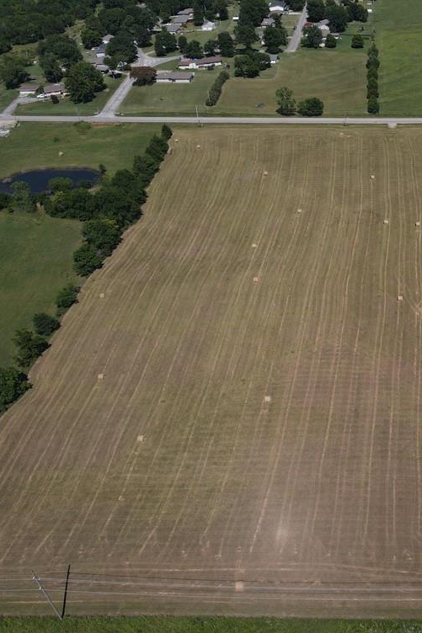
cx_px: 376
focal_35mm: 34
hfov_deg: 36.6
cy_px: 318
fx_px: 598
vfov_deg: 55.8
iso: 100
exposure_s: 1/1000
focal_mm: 4.5
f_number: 2.8
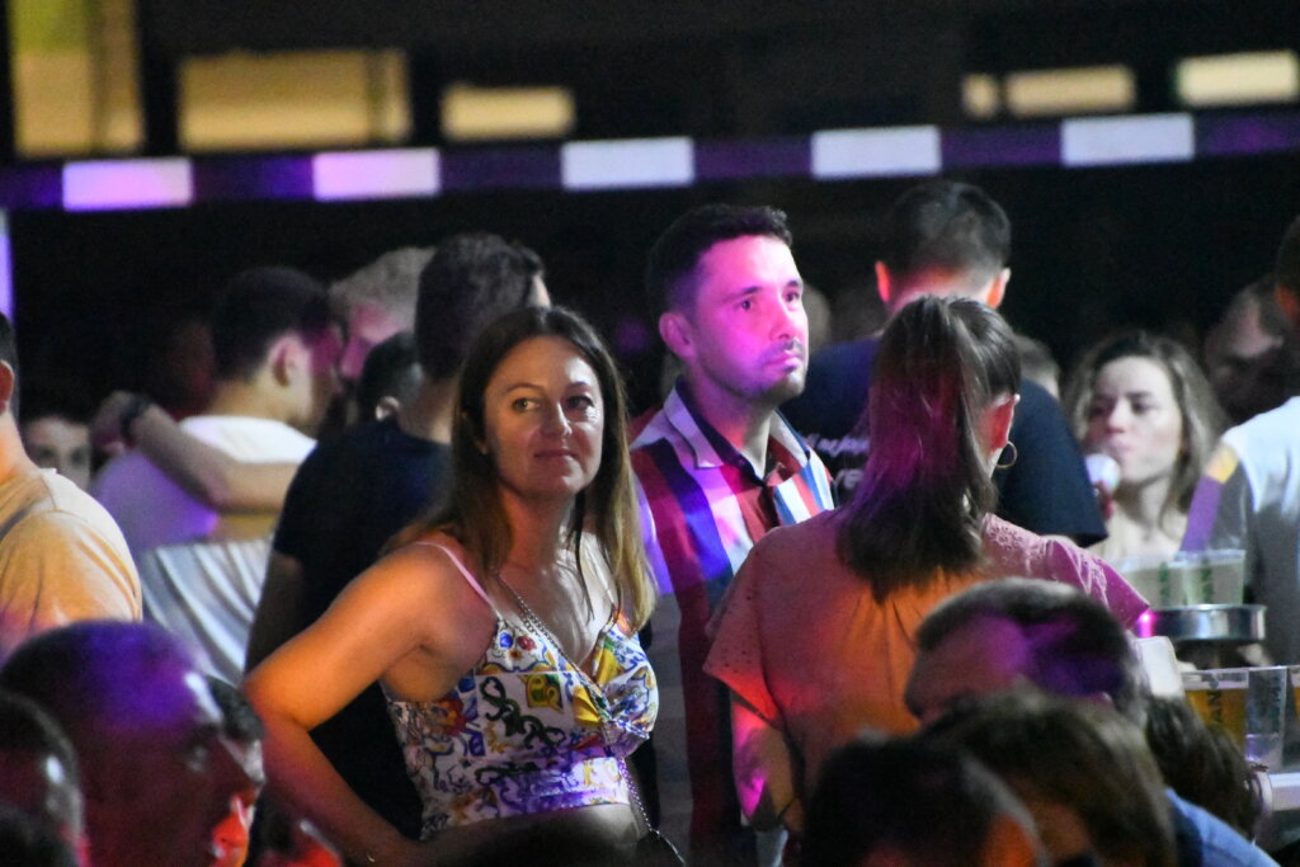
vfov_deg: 2.6
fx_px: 18960
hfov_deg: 3.9
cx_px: 650
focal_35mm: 525
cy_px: 434
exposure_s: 1/200
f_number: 6.3
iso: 51200
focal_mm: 350
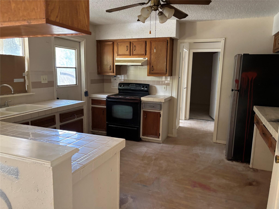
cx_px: 140
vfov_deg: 53.1
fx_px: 210
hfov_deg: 67.3
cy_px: 104
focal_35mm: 26
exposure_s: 1/42
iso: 500
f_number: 1.6
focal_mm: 5.96
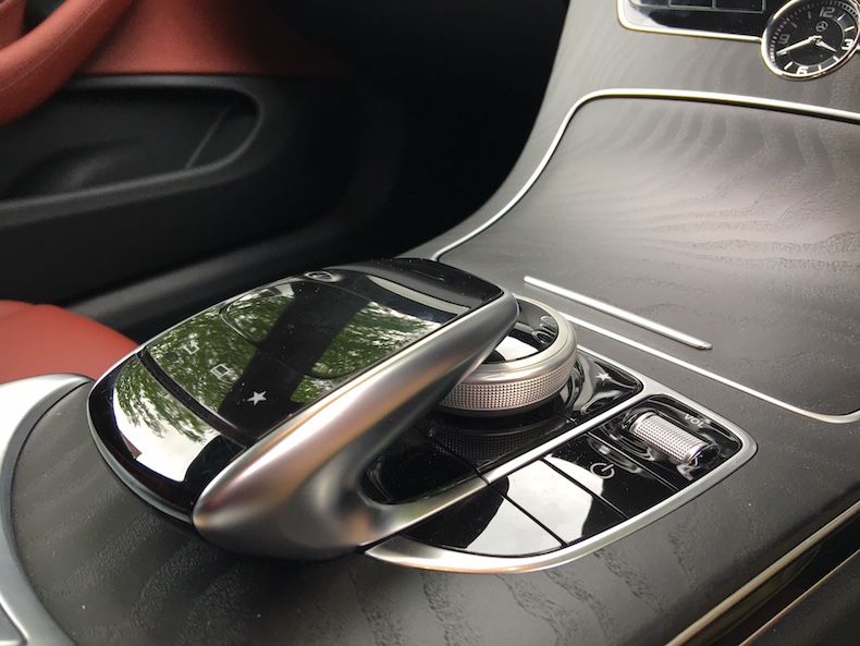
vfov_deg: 48.3
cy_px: 323
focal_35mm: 29
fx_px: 721
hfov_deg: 61.6
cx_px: 430
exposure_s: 1/33
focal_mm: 4.15
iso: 25
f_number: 2.2
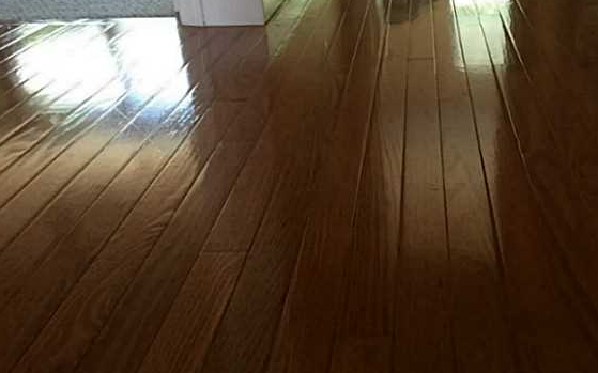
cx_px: 417
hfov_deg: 44.4
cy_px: 153
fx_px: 717
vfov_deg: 29.1
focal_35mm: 44
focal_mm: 4.15
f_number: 2.2
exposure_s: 1/30
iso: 200
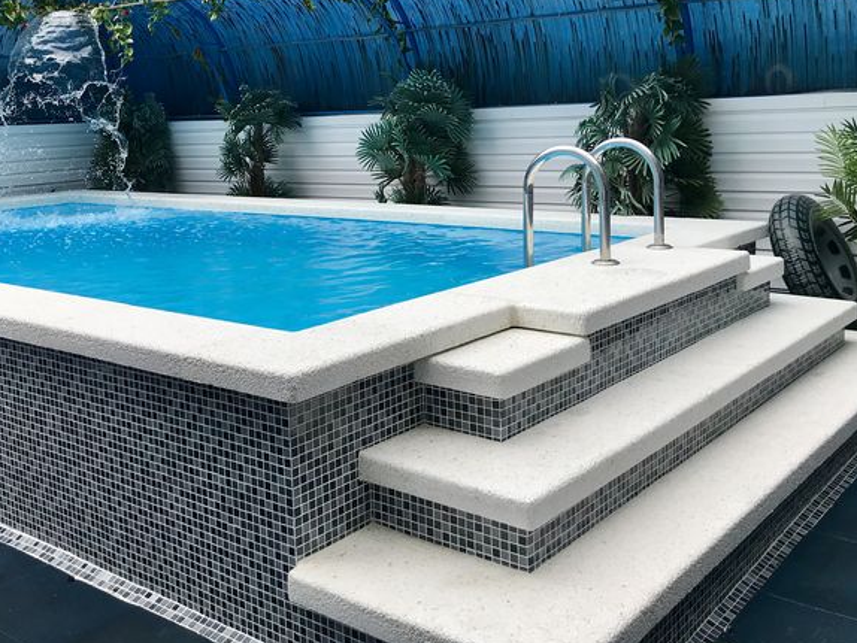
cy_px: 215
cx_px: 391
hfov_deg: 47.8
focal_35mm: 39
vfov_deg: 36.5
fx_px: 966
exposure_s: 1/1808
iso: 20
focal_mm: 3.99
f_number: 1.8
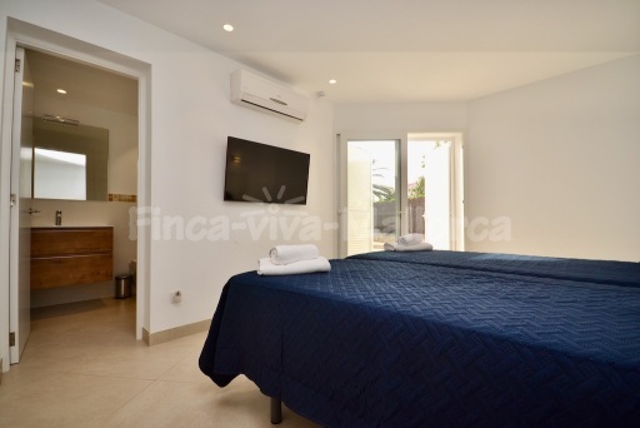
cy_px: 214
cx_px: 320
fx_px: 267
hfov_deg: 100.4
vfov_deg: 77.4
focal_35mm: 15
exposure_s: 1/125
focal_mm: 10
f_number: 5.6
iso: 100
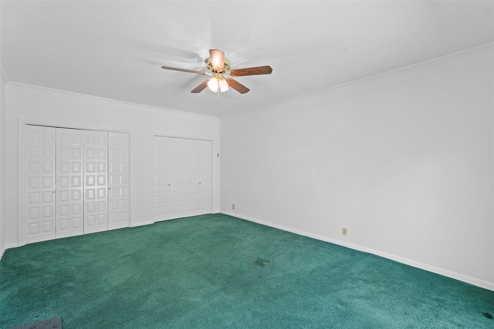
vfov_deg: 73.7
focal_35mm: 16
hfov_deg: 96.7
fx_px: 220
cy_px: 164
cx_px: 247
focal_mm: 16
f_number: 8
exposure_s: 1/2
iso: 320
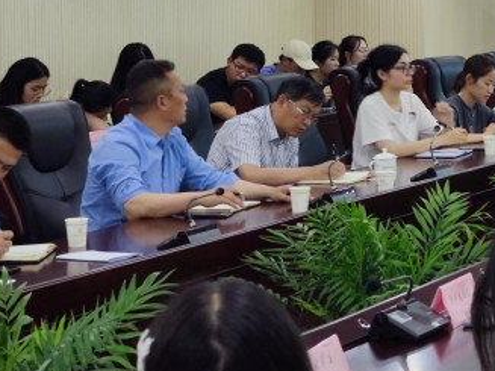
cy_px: 24
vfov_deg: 12.2
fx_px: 1715
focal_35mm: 120
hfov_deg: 15.9
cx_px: 559
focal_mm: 8.16
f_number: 2
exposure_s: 1/45
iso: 160
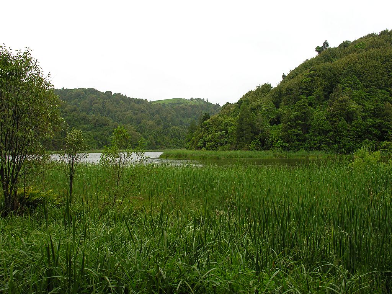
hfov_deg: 52.6
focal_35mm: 35
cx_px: 196
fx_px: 396
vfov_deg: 40.7
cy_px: 147
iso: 50
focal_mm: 8.9
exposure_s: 1/102
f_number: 4.5
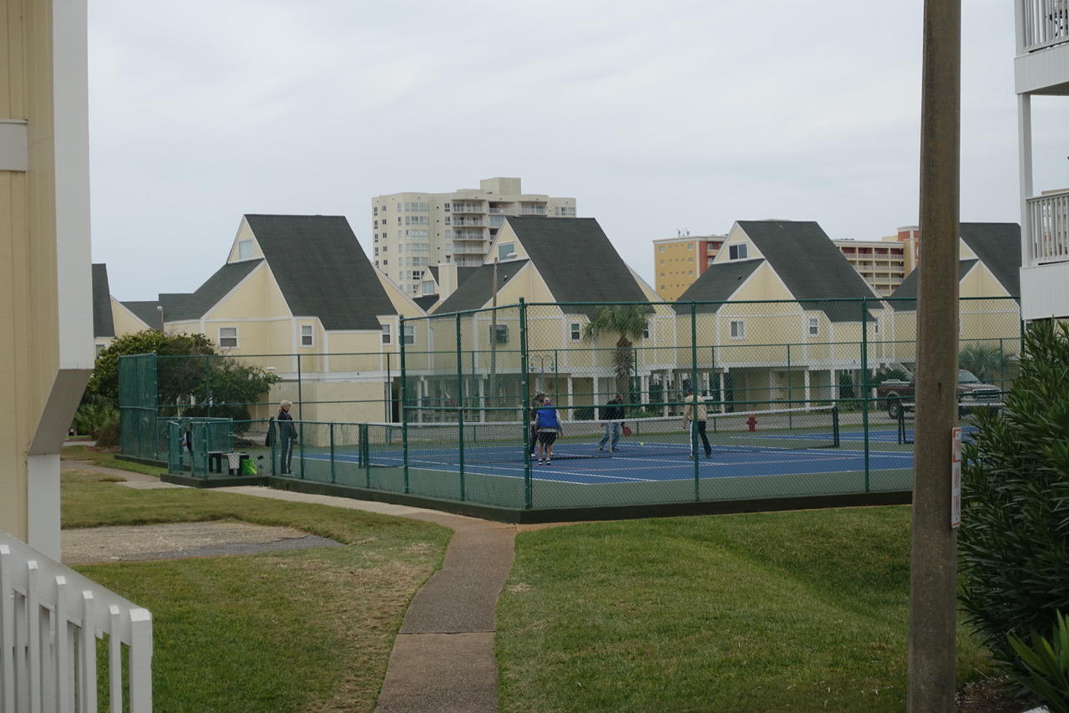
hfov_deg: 28.8
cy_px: 356
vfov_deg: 19.5
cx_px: 534
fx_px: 2078
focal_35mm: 70
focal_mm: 25.7
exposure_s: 1/250
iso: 125
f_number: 4
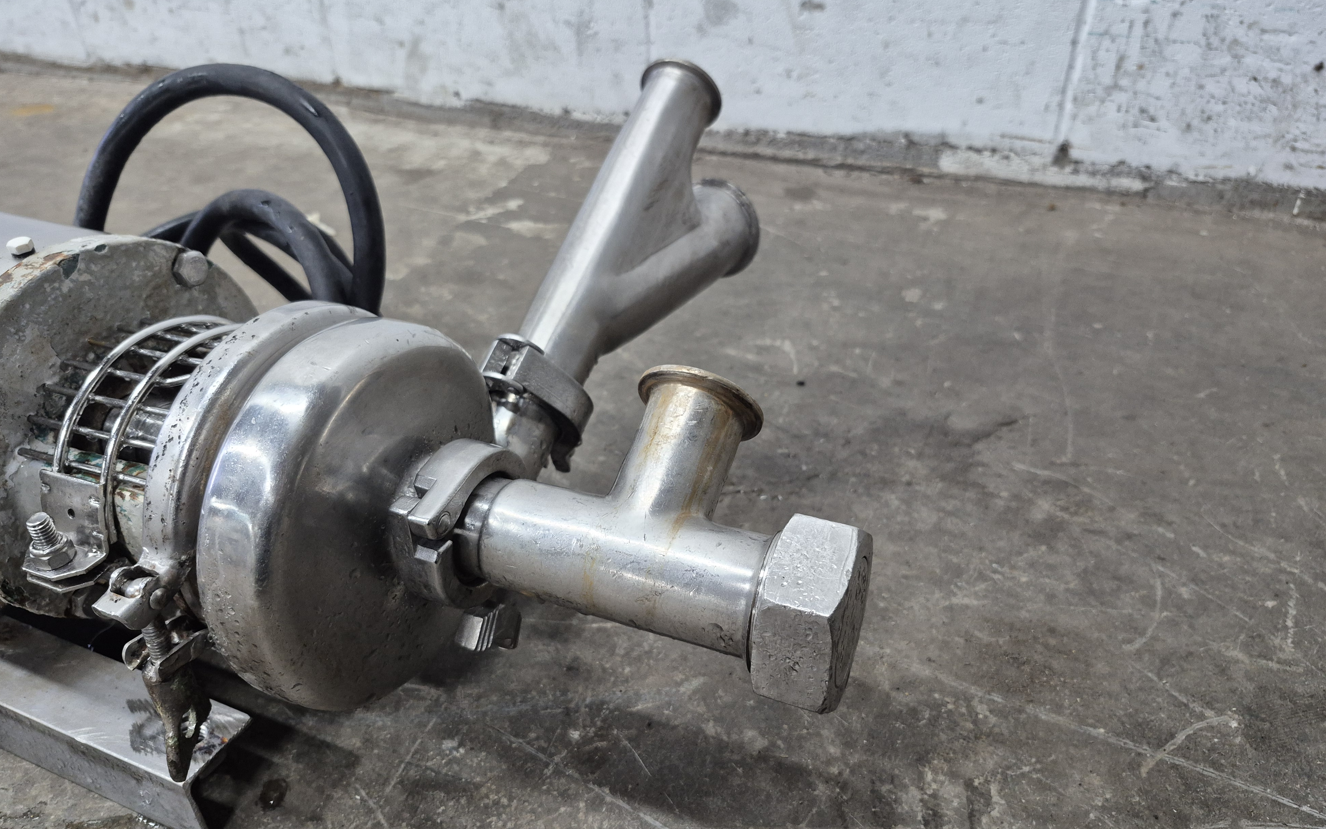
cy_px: 435
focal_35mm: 25
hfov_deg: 72.5
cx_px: 649
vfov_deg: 49.3
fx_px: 903
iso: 500
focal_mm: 5.4
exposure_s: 1/120
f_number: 1.8
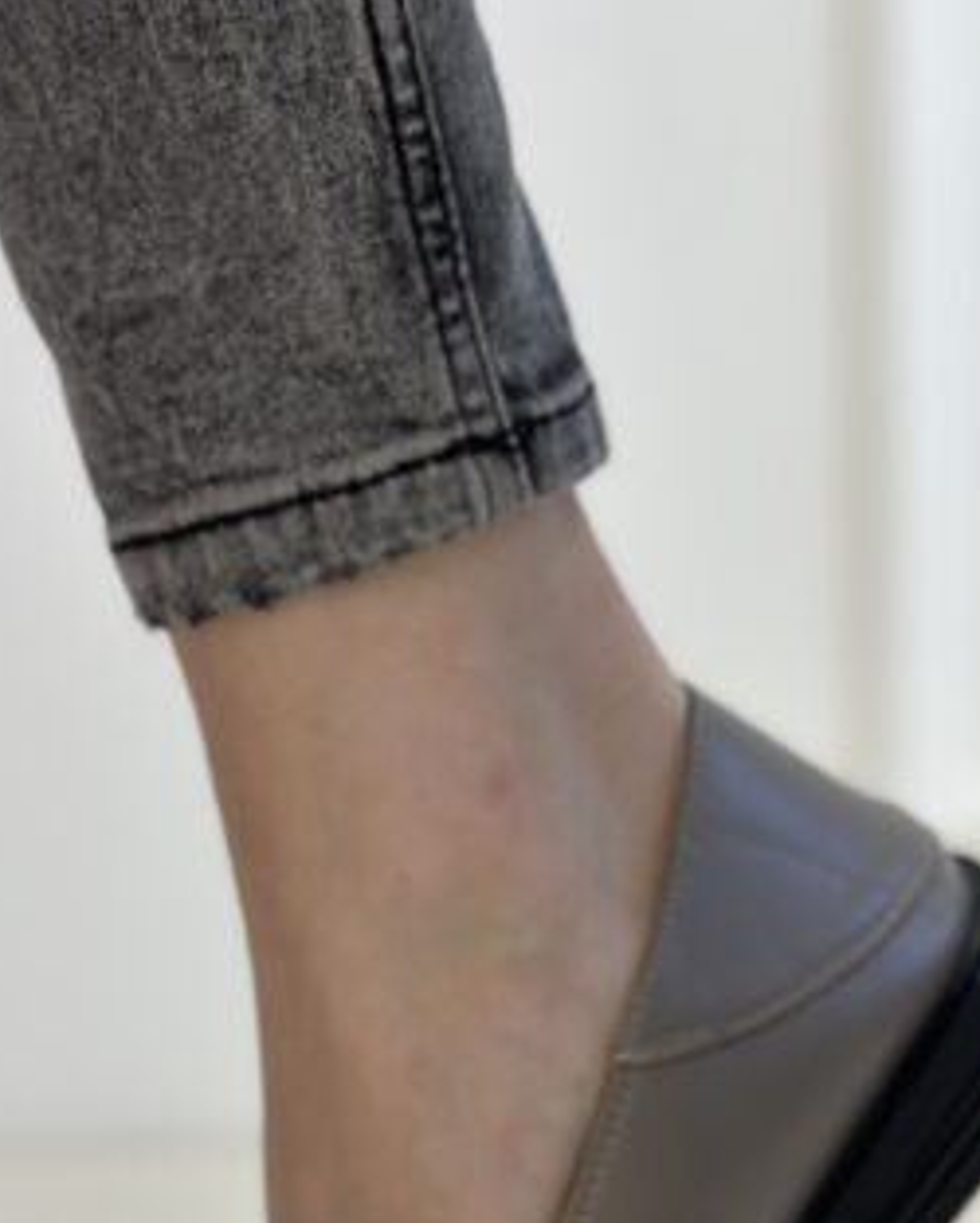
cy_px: 1243
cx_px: 835
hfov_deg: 12.8
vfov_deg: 15.7
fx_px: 4346
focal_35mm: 120
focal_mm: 6.86
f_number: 1.78
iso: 125
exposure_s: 1/100
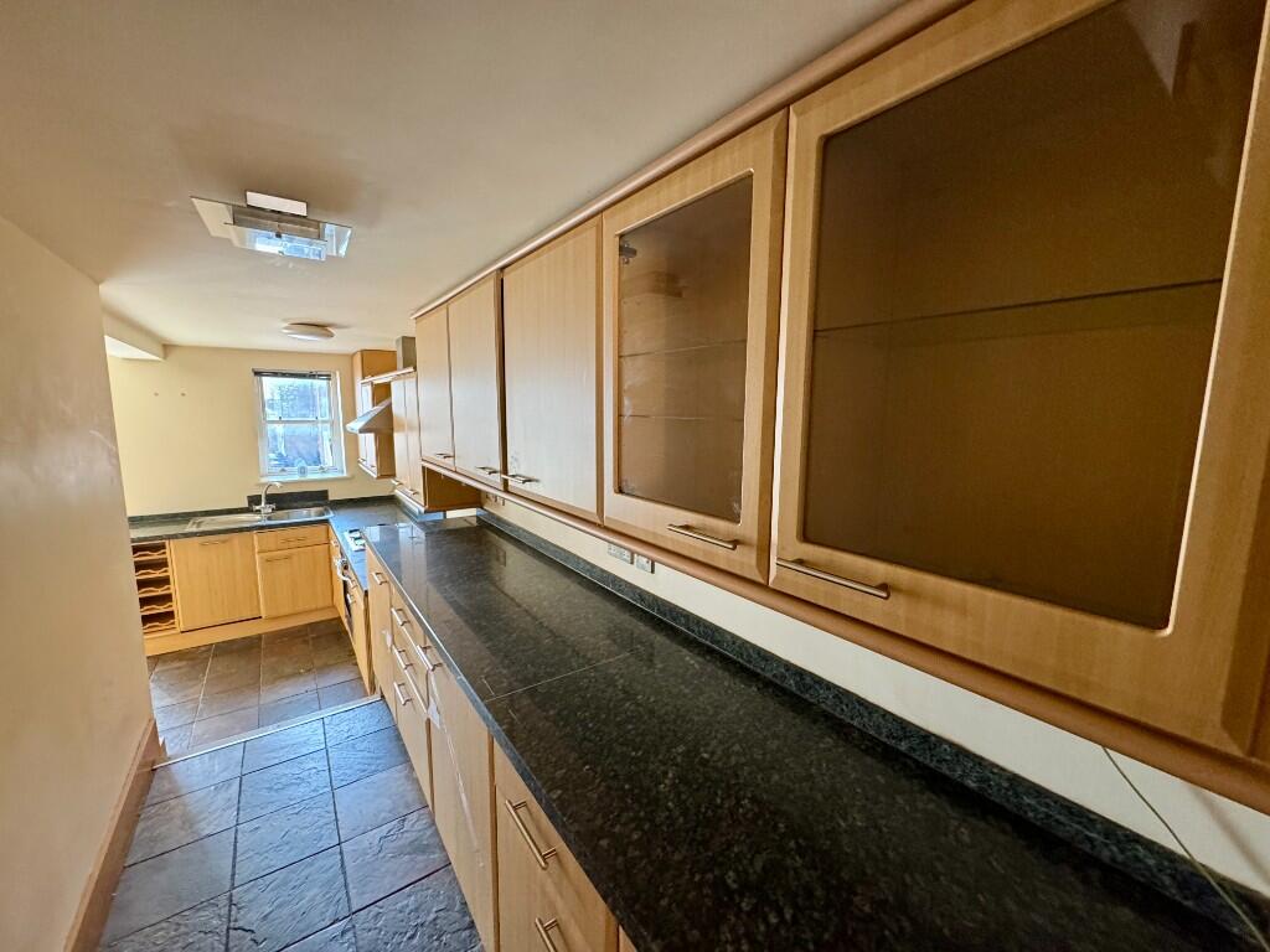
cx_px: 635
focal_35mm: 14
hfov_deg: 102.1
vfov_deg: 85.7
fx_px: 514
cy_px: 476
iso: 320
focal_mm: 2.22
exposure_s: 1/91
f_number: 2.2
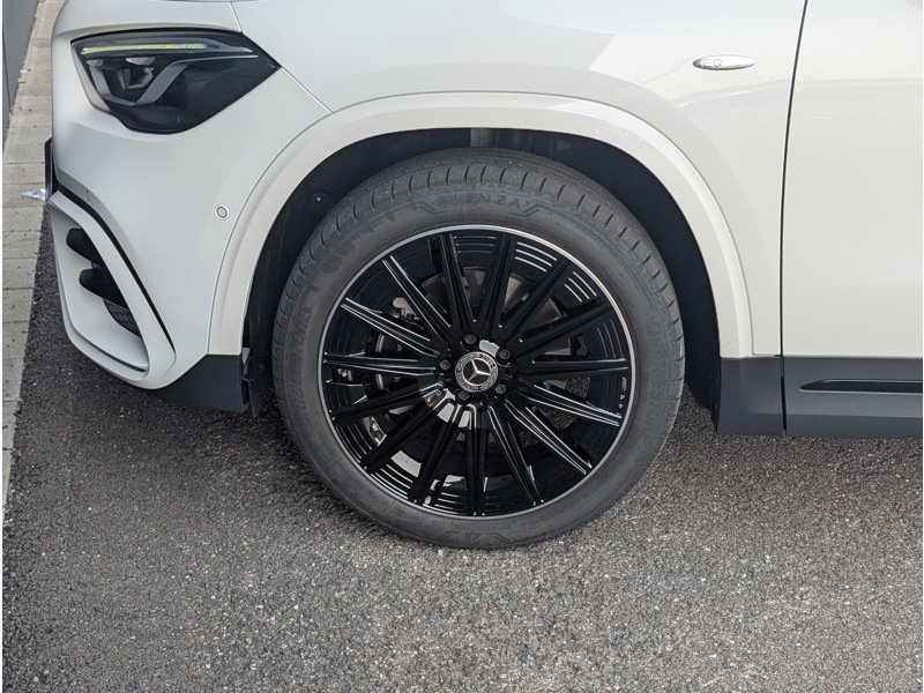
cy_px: 346
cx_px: 462
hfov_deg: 38.9
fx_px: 1308
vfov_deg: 29.7
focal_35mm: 49
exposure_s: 1/309
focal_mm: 6.9
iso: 24
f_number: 1.68
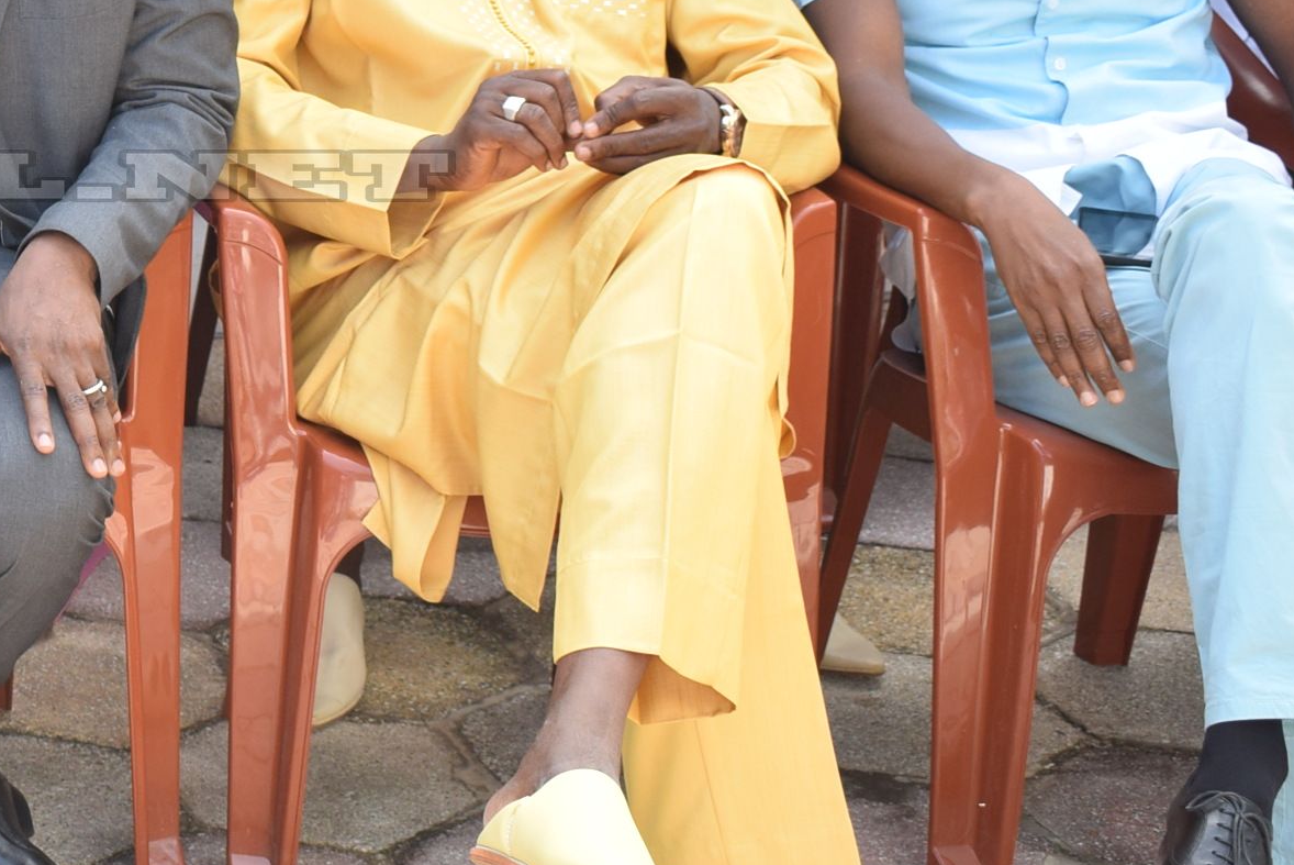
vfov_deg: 14.2
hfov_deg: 20.3
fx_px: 3426
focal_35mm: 95
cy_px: 58
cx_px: -177
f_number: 5
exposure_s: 1/250
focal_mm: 25
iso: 320
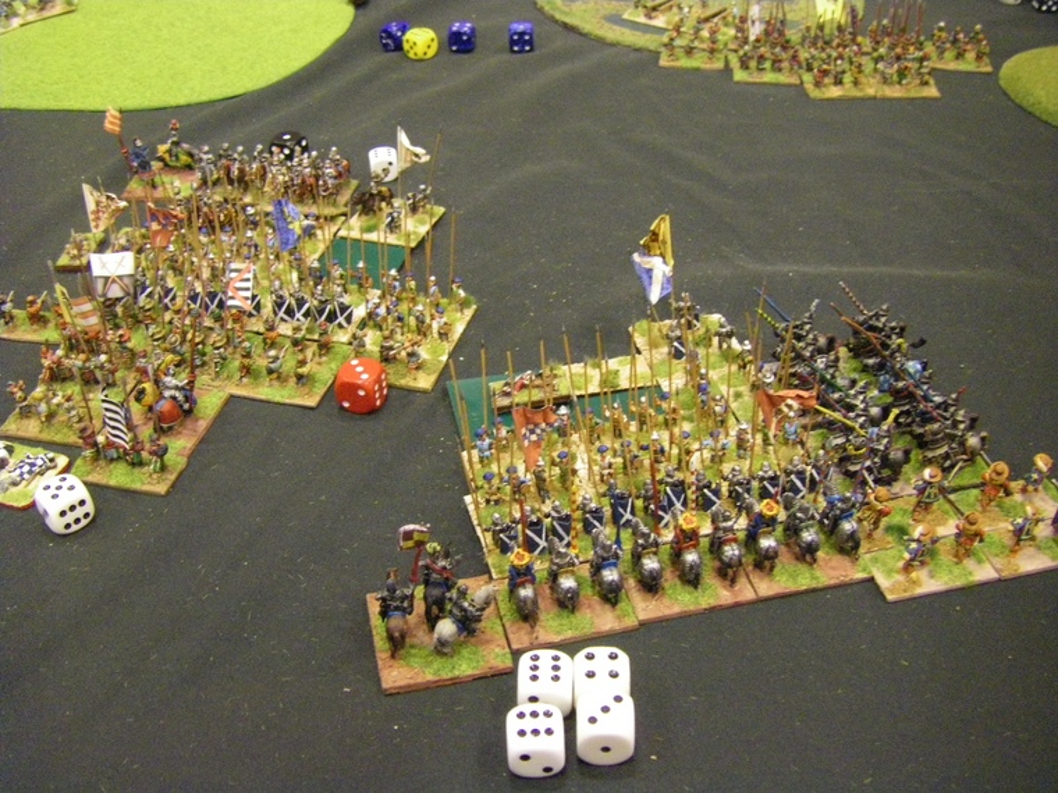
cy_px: 396
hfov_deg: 49.0
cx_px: 529
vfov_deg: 37.7
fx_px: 1161
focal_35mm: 38
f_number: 3.5
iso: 800
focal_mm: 6.3
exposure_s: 1/20
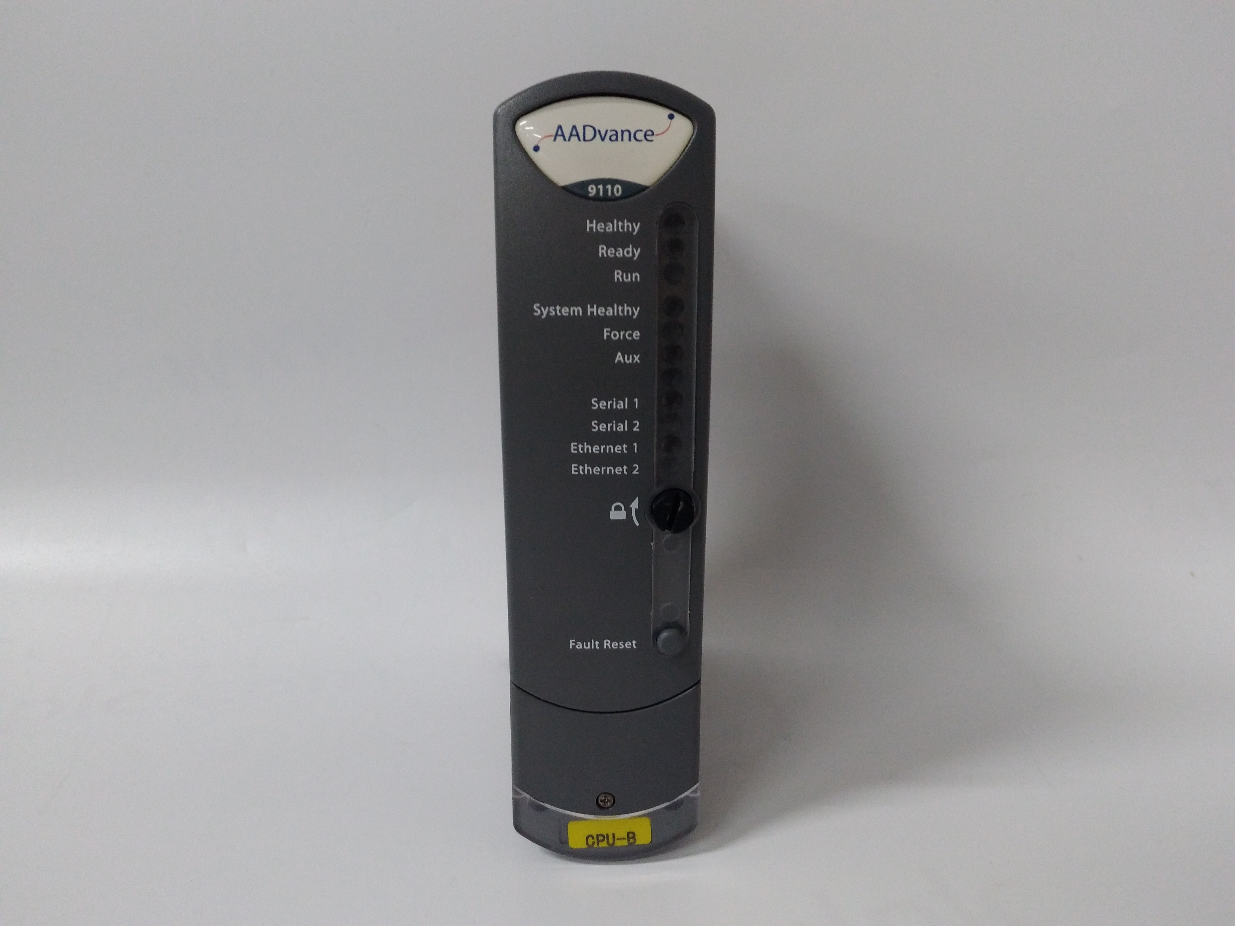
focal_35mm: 27
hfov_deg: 65.3
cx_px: 618
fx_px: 963
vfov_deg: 51.4
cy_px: 463
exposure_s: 1/30
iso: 316
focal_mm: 3.79
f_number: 2
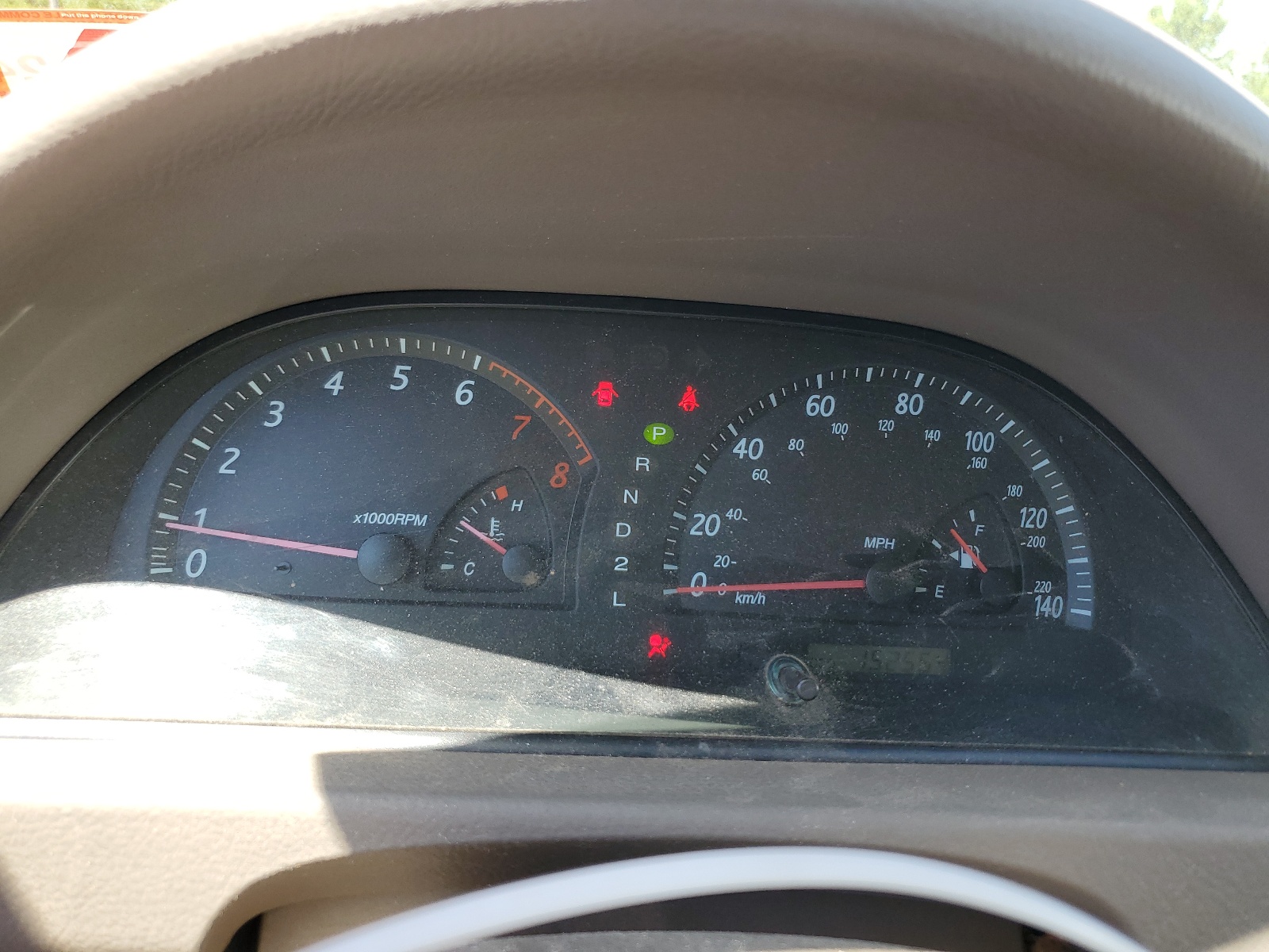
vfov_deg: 53.1
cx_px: 634
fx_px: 953
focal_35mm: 26
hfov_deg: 67.3
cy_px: 476
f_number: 1.5
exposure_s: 1/294
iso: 50
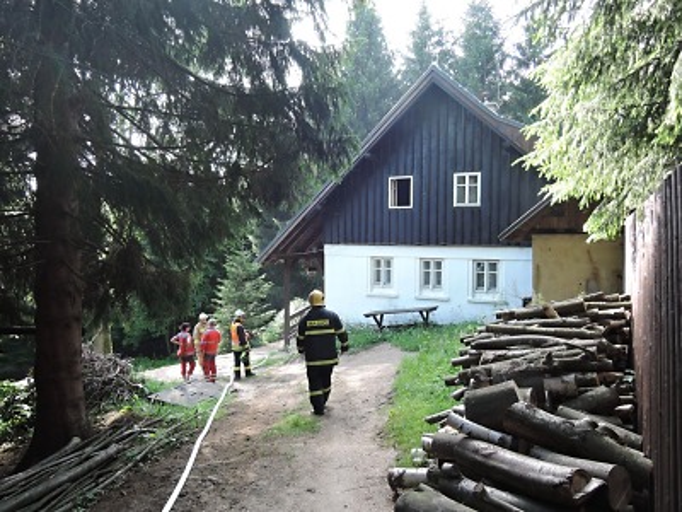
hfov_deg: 71.6
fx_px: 473
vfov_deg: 56.8
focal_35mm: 24
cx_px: 341
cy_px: 256
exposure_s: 1/50
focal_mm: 5.1
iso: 80
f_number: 2.8
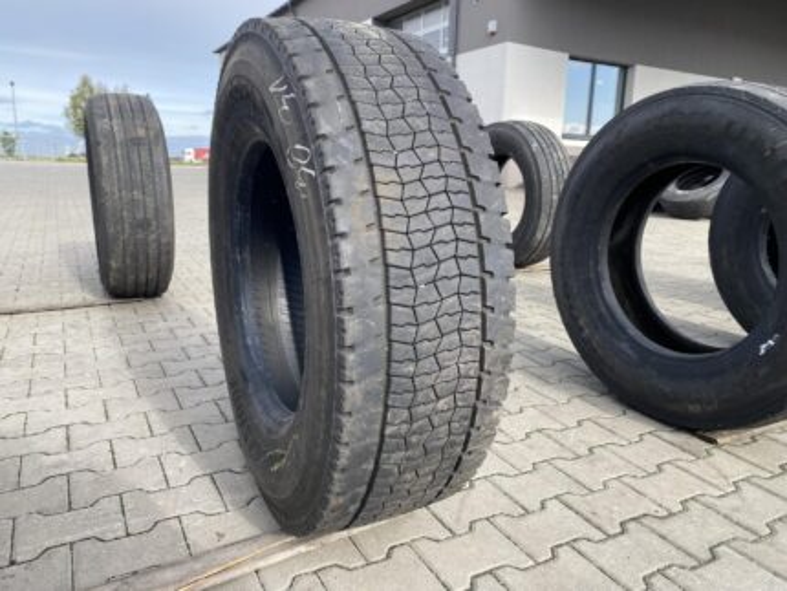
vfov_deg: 53.1
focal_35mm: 26
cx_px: 394
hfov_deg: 67.3
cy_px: 296
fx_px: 591
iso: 32
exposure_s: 1/702
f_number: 1.8
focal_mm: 4.25
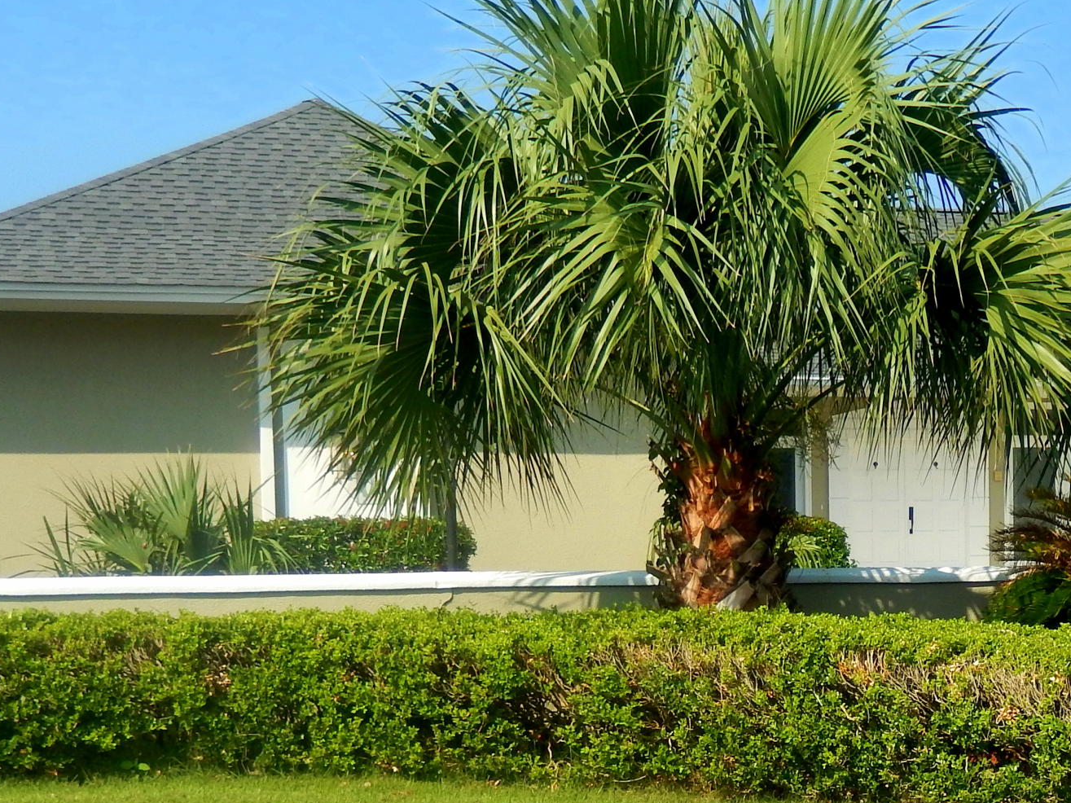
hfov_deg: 26.1
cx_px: 902
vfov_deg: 19.7
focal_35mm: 73
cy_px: 740
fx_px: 2258
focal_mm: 5.7
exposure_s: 1/1000
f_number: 3.8
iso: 125
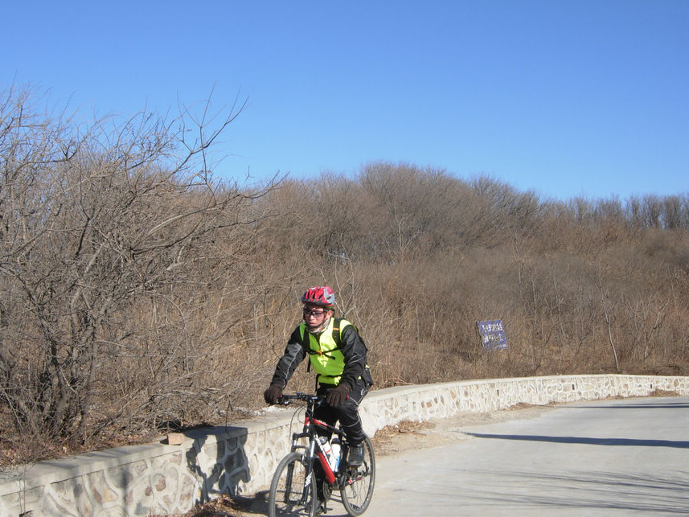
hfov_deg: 44.8
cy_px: 297
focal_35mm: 42
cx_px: 334
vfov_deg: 34.3
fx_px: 836
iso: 50
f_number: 6.1
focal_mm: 7.5
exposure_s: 1/296
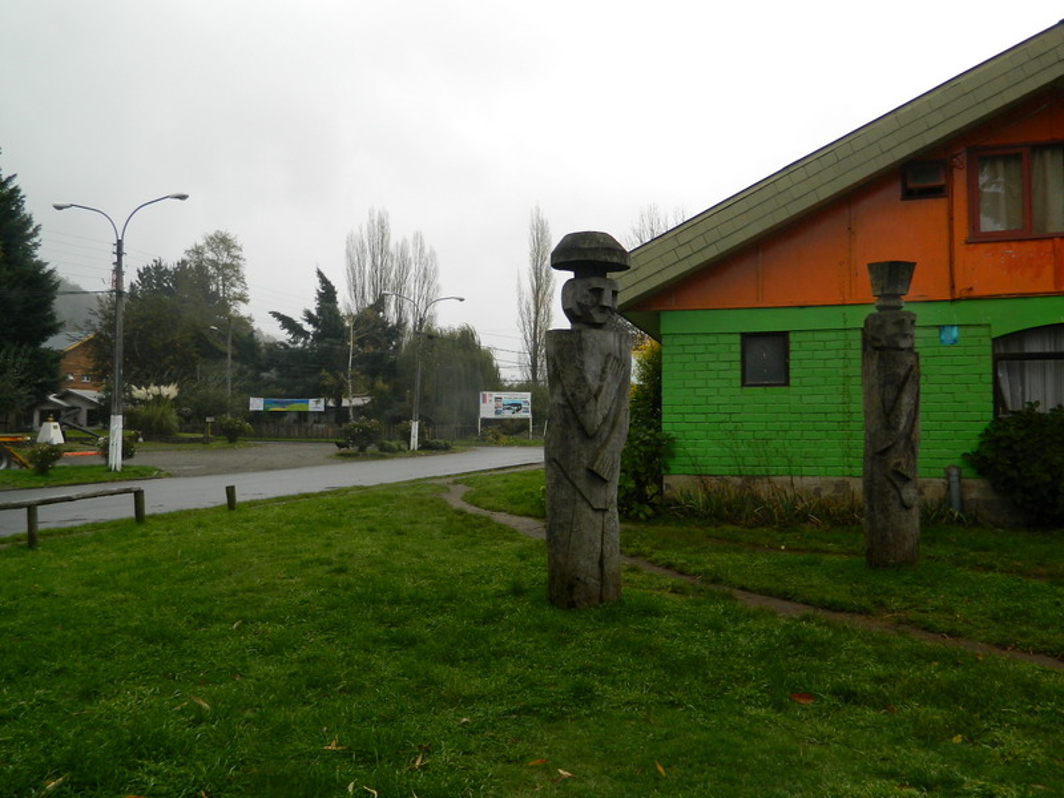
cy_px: 399
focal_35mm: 28
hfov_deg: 63.4
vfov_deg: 49.7
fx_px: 861
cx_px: 532
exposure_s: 1/60
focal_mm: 5.1
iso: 80
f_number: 3.2
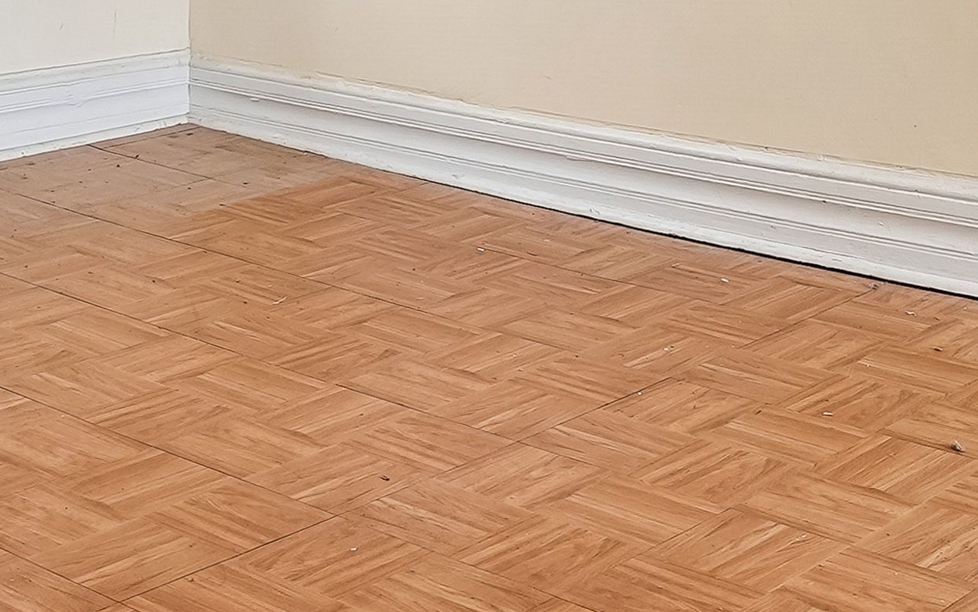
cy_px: -301
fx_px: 2079
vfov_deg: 15.5
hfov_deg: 26.5
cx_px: 470
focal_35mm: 78
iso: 400
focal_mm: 16
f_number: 7.1
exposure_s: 1/15
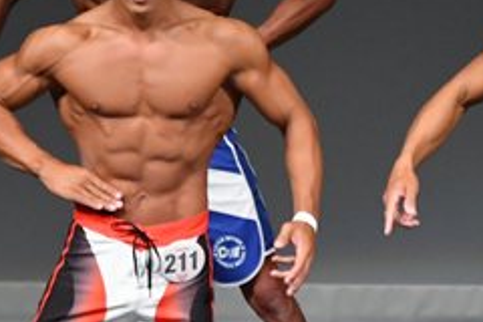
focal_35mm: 1016
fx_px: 13630
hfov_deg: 2.0
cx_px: 542
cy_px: 215
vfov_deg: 1.4
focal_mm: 210
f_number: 5.6
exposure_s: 1/400
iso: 4000
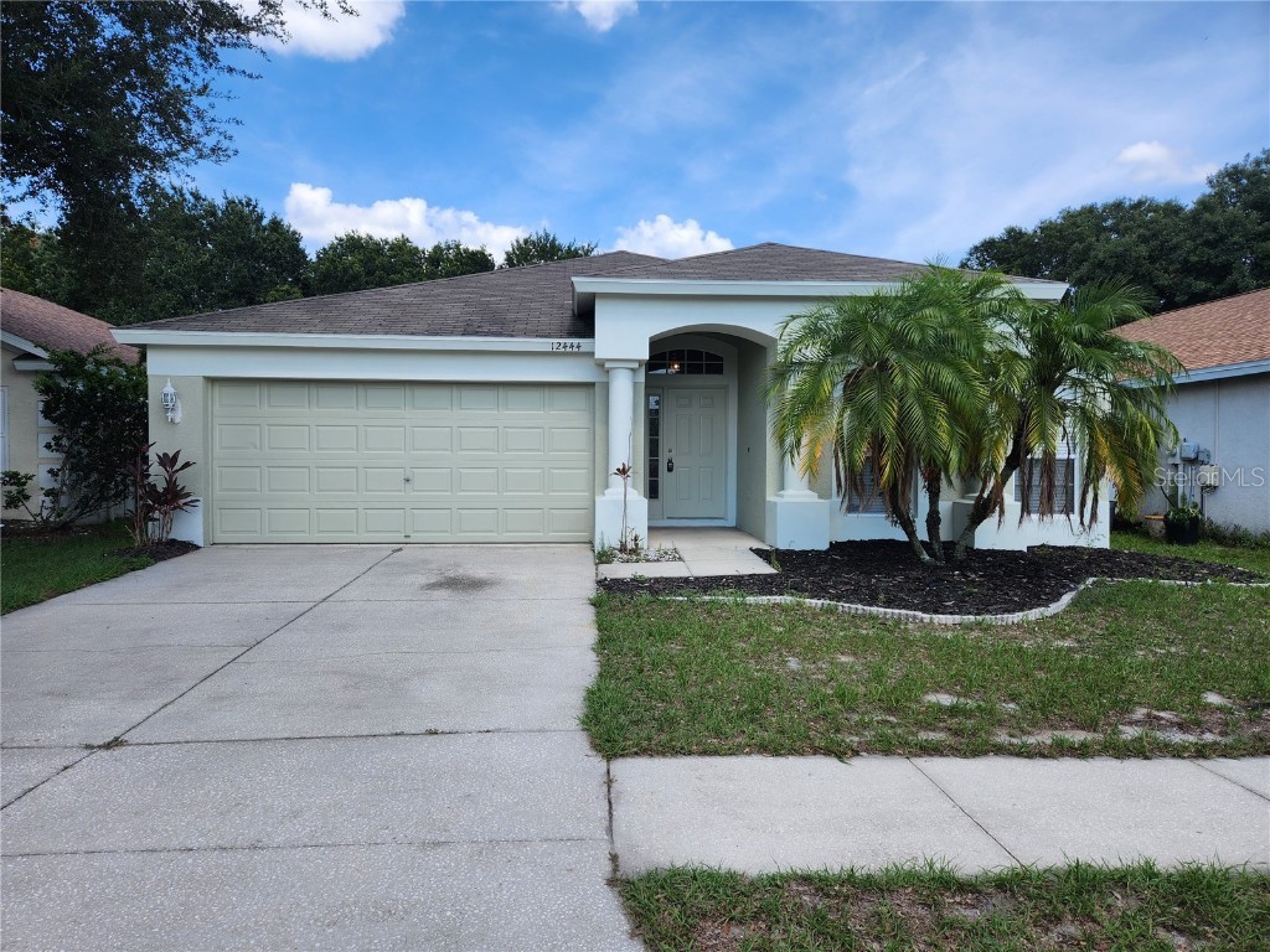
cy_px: 476
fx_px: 844
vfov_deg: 58.9
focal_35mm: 23
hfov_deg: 73.9
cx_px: 635
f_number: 1.8
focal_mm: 5.4
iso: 20
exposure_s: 1/929
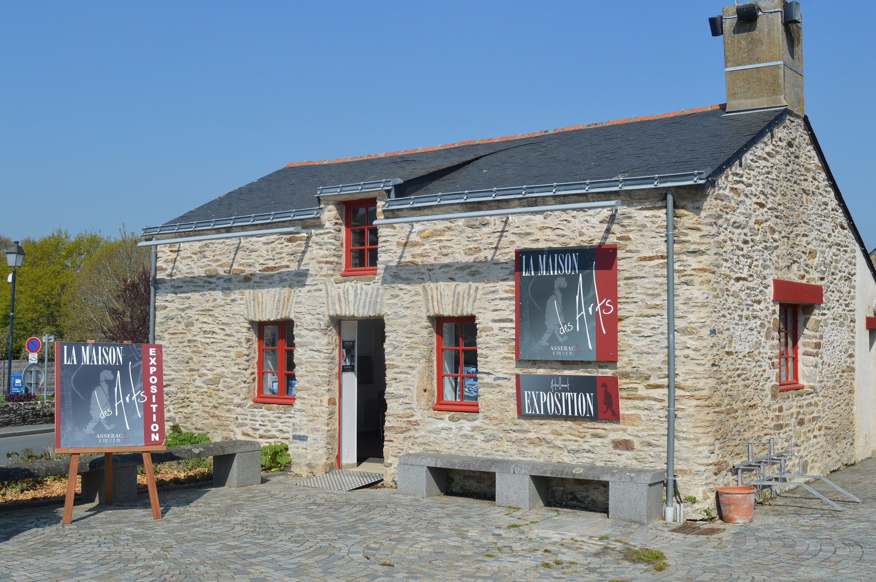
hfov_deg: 48.0
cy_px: 291
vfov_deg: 32.9
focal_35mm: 40
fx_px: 984
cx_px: 438
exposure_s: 1/320
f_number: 9
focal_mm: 27
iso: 100
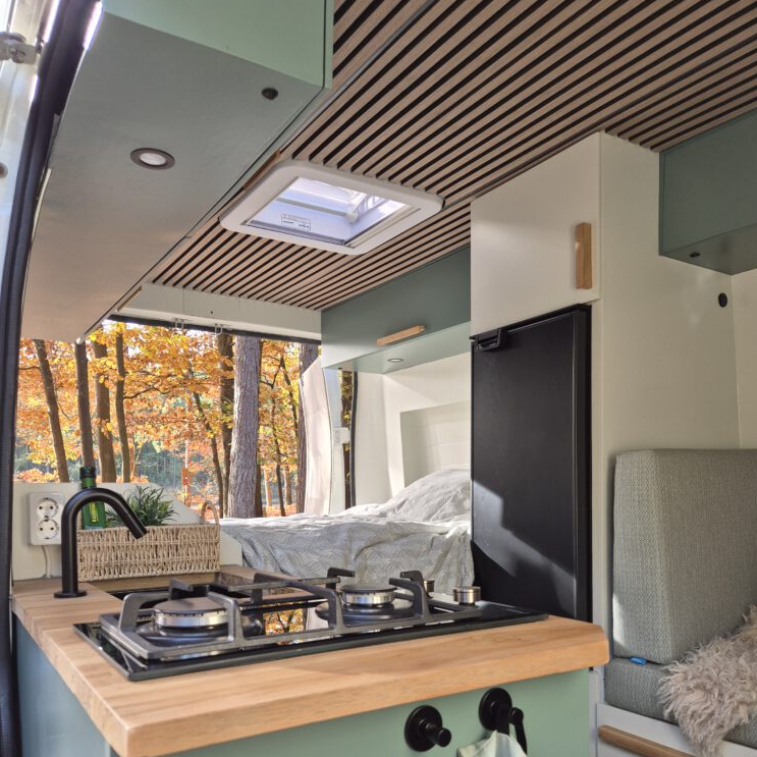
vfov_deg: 56.2
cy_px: 496
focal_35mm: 28
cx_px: 377
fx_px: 693
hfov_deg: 57.3
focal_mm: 5.4
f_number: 1.8
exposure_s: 1/180
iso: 64
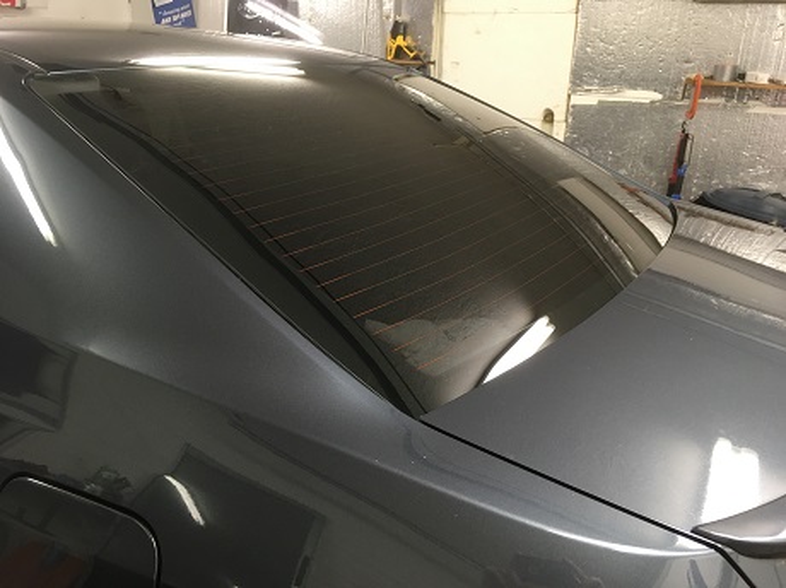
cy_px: 294
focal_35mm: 29
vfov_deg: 48.1
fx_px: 658
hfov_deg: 61.7
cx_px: 393
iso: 100
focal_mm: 4.15
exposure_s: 1/30
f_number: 2.2
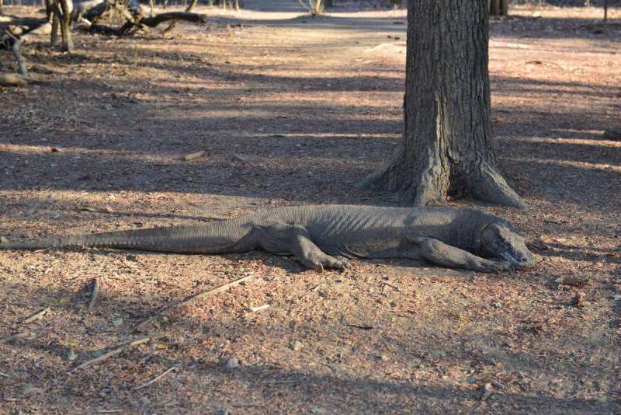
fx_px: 1208
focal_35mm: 70
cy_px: 208
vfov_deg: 19.5
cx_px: 310
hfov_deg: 28.8
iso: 250
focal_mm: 70
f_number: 5.6
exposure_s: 1/125
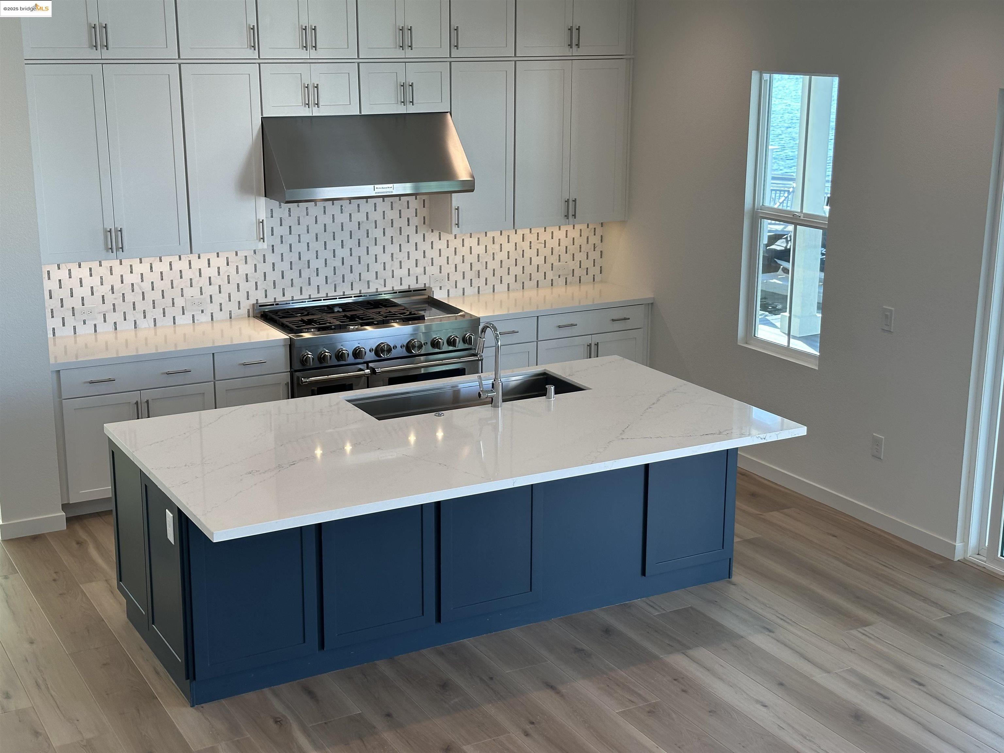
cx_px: 502
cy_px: 376
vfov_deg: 30.3
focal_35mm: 48
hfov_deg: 39.7
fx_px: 1392
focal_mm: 6.86
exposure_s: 1/195
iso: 64
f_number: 1.78
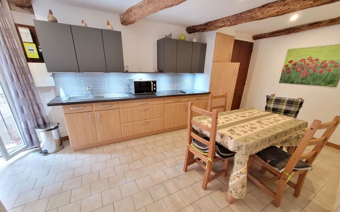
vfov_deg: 78.3
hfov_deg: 105.3
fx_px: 130
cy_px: 117
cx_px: 168
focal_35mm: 14
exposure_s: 1/25
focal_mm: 1.74
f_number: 2.2
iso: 640
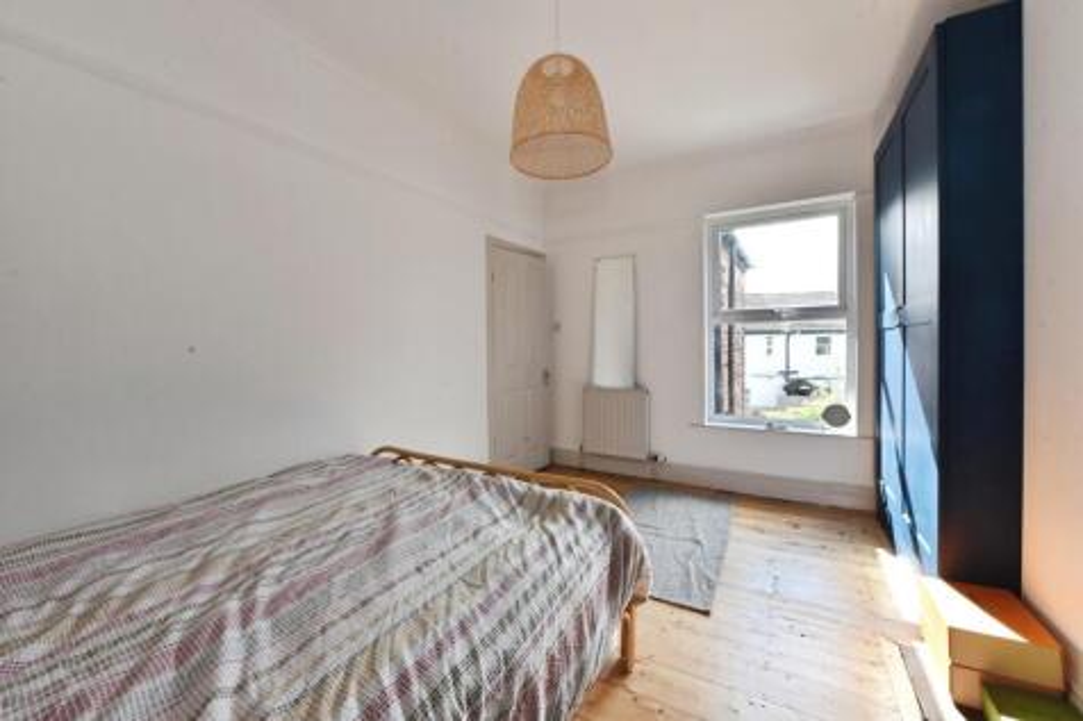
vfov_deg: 81.2
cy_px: 360
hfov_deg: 104.3
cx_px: 542
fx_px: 421
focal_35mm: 14
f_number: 13
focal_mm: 14
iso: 500
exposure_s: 1/50
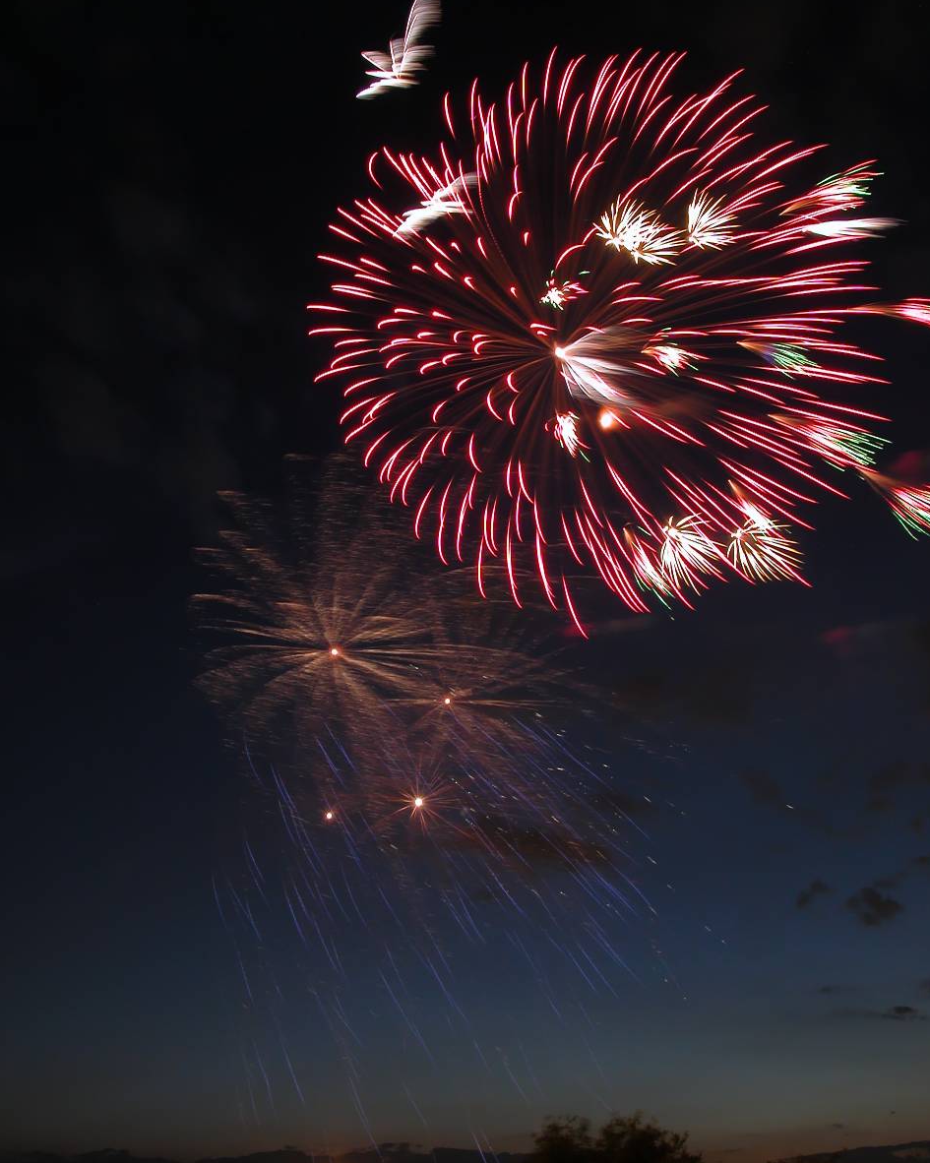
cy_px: 542
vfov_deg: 49.1
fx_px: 1273
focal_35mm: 37
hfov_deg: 40.1
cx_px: 470
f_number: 7.1
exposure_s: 10.6
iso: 100
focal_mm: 8.9
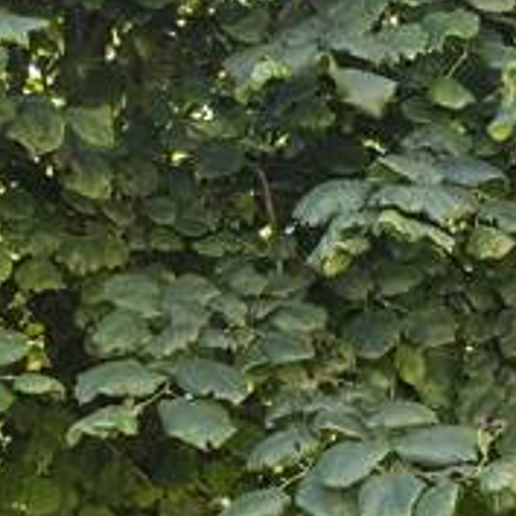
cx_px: 758
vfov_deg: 17.3
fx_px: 1552
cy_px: 743
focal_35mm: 92
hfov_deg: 17.2
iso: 25
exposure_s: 1/180
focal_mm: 6.3
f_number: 1.7
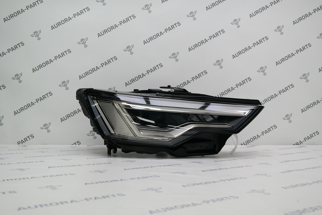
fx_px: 340
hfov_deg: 50.7
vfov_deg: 35.1
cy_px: 108
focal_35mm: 38
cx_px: 161
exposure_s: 1/50
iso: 200
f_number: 5.6
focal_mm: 25
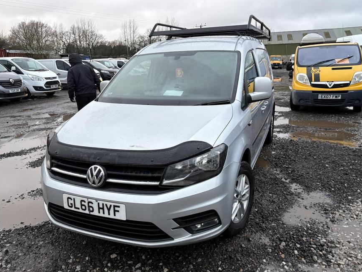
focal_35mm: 27
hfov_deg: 65.3
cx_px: 184
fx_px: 282
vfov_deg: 51.3
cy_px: 134
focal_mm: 5.96
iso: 250
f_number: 1.6
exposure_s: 1/60
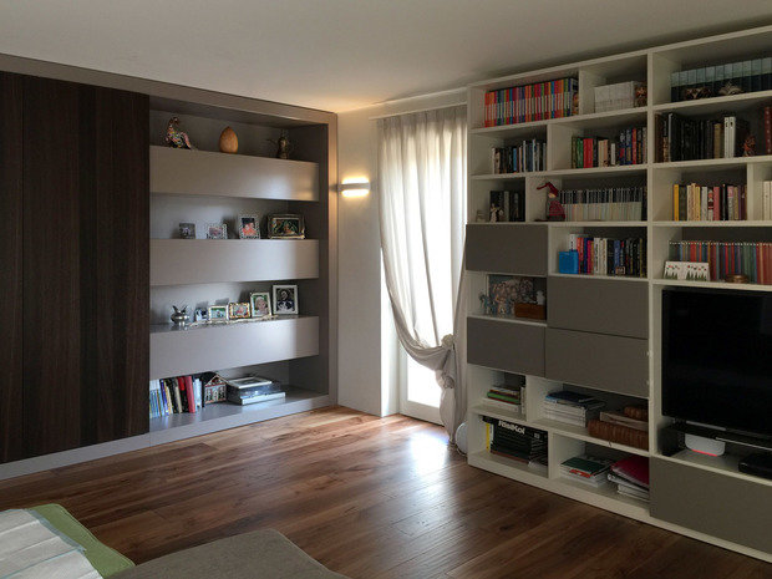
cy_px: 290
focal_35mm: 29
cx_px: 386
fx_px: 647
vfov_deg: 48.2
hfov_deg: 61.7
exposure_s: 1/33
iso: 32
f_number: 2.2
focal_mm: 4.15
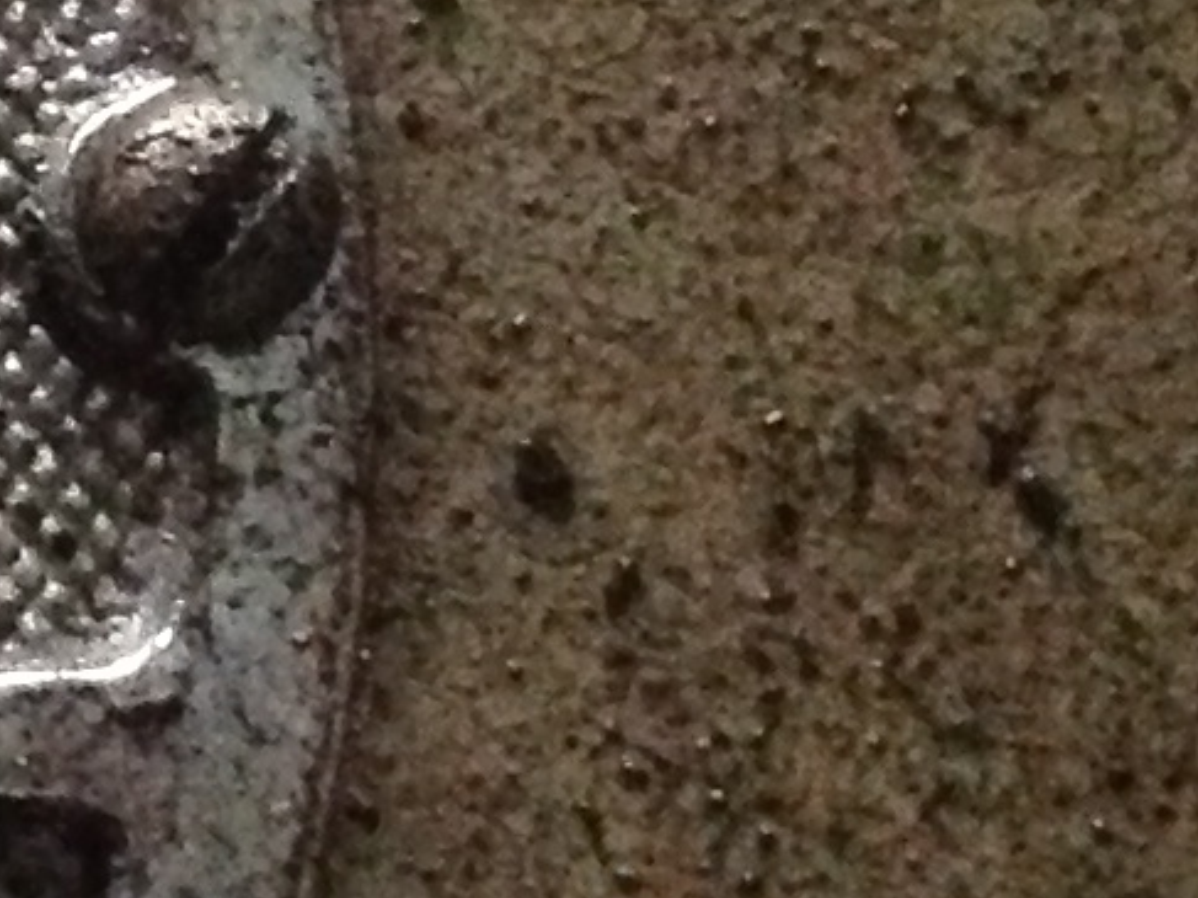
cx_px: -1749
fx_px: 6436
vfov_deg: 7.9
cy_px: -101
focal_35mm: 186
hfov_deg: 9.4
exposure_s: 1/15
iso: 800
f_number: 2.4
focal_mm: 4.28
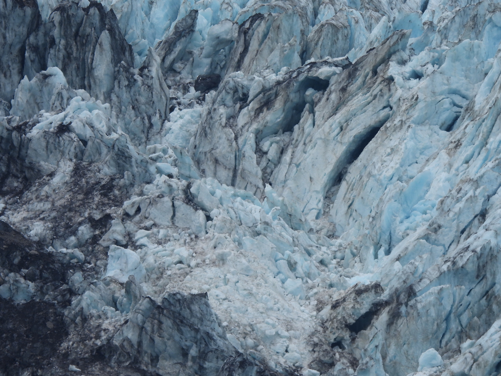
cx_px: 250
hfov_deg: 2.3
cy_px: 188
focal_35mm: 850
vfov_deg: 1.7
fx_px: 12302
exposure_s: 1/500
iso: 100
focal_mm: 152
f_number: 5.6
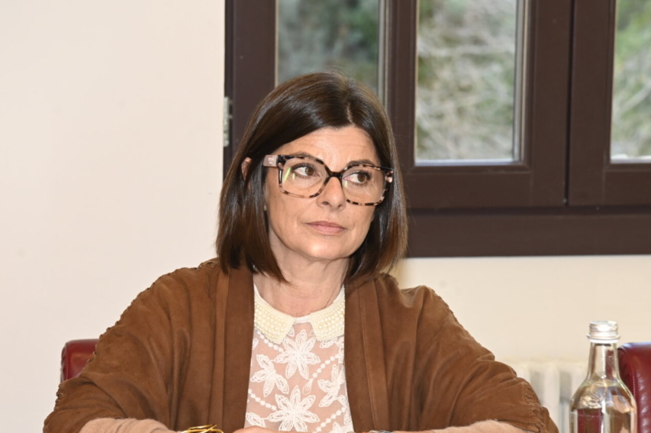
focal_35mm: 180
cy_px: 232
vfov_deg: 7.6
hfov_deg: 11.4
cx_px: 320
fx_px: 3252
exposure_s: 1/60
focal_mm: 120
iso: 1600
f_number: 8
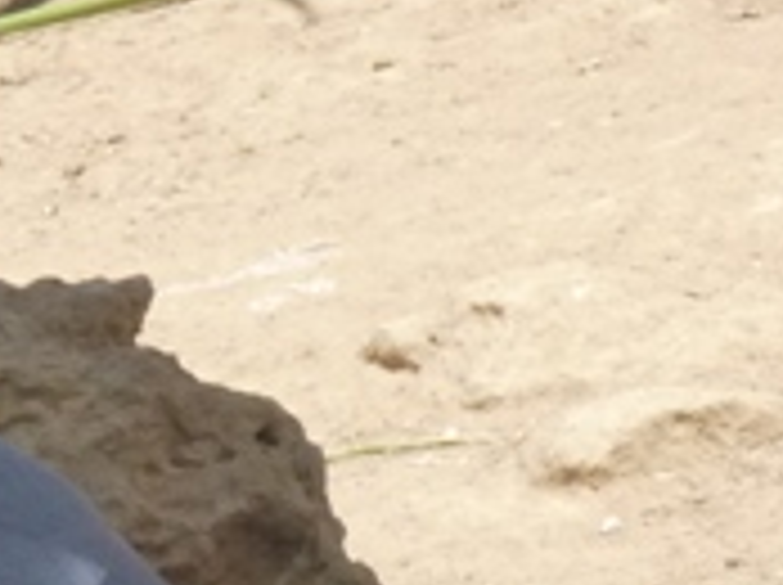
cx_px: 148
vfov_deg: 1.1
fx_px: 29523
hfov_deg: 1.5
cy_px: 518
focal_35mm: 1307
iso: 320
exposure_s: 1/500
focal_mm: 63.6
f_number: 5.9
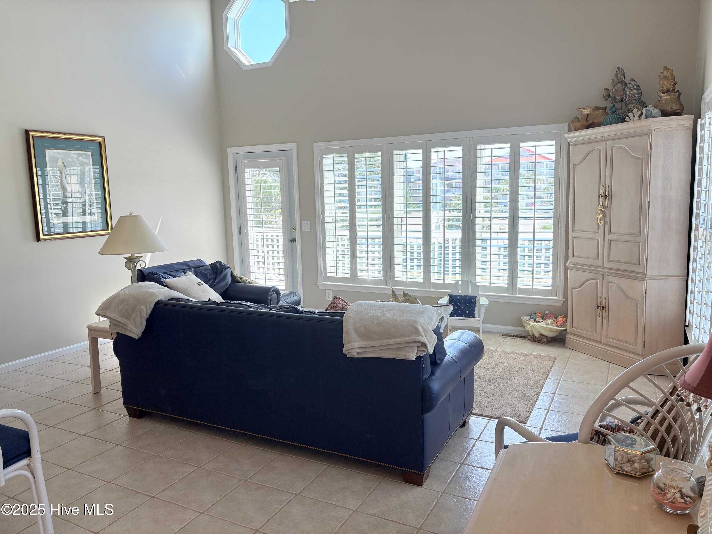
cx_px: 356
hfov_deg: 67.3
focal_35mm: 26
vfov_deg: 53.1
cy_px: 267
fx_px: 535
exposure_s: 1/300
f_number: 1.6
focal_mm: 5.96
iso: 64
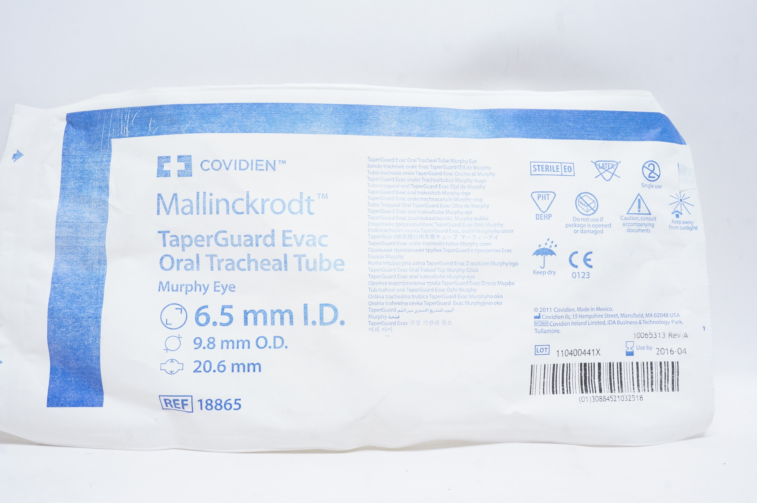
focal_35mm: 38
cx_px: 378
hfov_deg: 51.3
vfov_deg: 35.4
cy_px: 252
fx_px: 788
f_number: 13
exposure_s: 1/10
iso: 800
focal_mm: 25
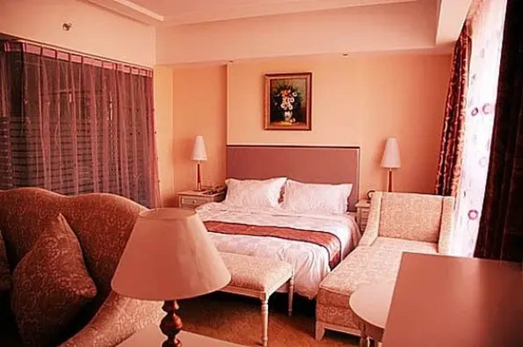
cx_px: 262
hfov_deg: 67.5
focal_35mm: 27
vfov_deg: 47.8
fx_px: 392
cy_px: 174
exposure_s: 1/50
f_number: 3.5
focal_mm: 18
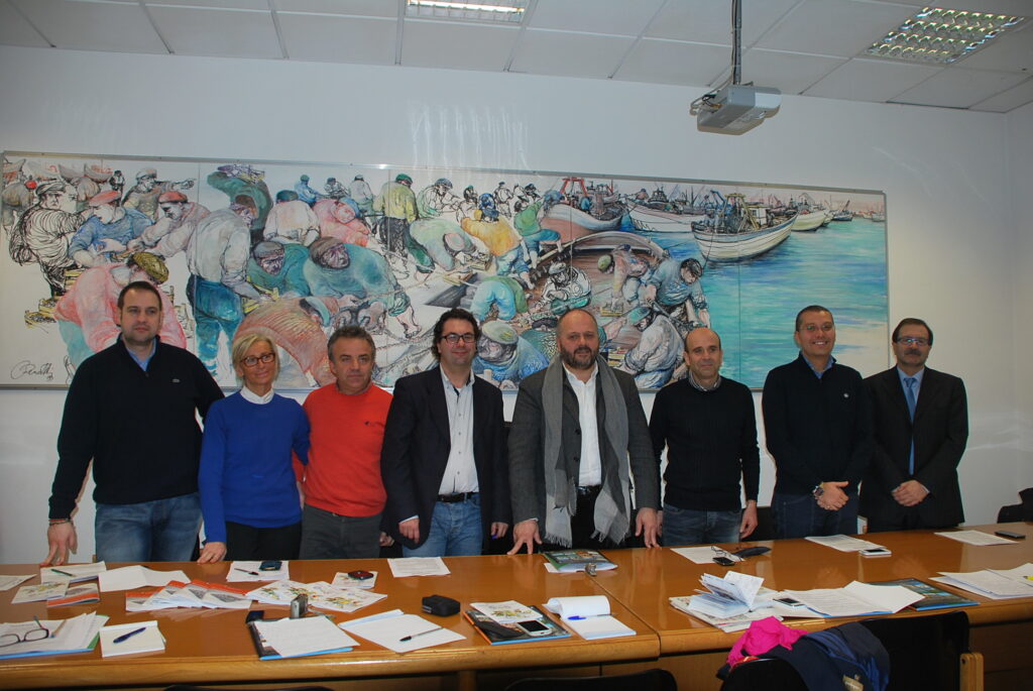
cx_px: 516
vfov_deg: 48.0
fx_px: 776
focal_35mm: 27
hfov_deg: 67.3
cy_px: 346
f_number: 3.5
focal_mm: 18
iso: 200
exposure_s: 1/60
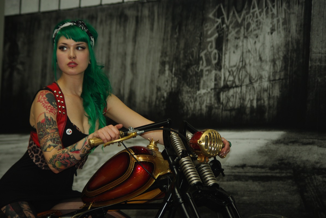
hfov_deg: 17.5
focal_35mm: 117
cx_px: 163
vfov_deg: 11.7
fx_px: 1061
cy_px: 109
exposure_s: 1/90
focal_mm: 77.5
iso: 200
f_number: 4.5
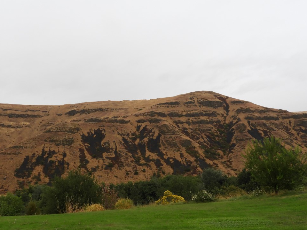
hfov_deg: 51.2
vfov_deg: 39.5
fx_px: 319
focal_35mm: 36
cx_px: 131
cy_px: 135
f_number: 3.3
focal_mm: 4.3
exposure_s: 1/320
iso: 100
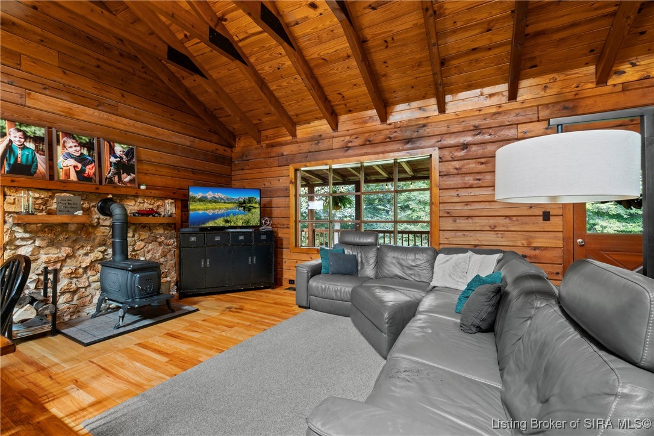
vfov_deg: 77.3
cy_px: 218
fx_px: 272
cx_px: 327
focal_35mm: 15
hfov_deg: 100.4
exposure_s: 1.3
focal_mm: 10
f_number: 8
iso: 400
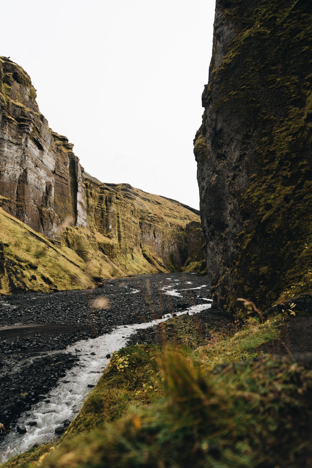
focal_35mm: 28
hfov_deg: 46.4
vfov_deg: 65.5
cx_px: 156
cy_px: 234
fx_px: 364
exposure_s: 1/400
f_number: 4
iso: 200
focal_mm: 28
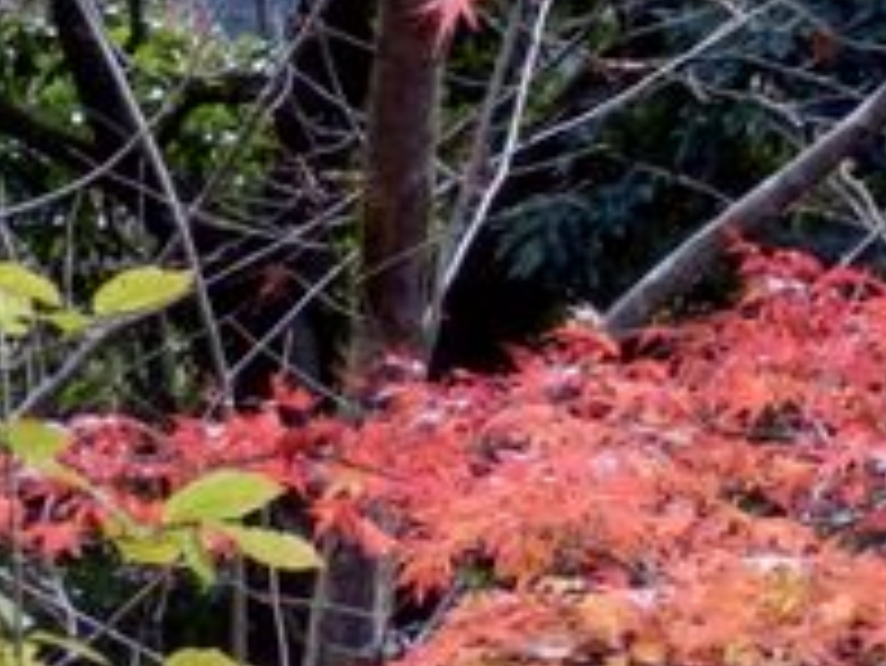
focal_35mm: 357
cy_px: 302
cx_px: 1462
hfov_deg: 5.5
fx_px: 9143
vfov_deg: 4.2
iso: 250
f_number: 5.1
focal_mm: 15.5
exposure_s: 1/80
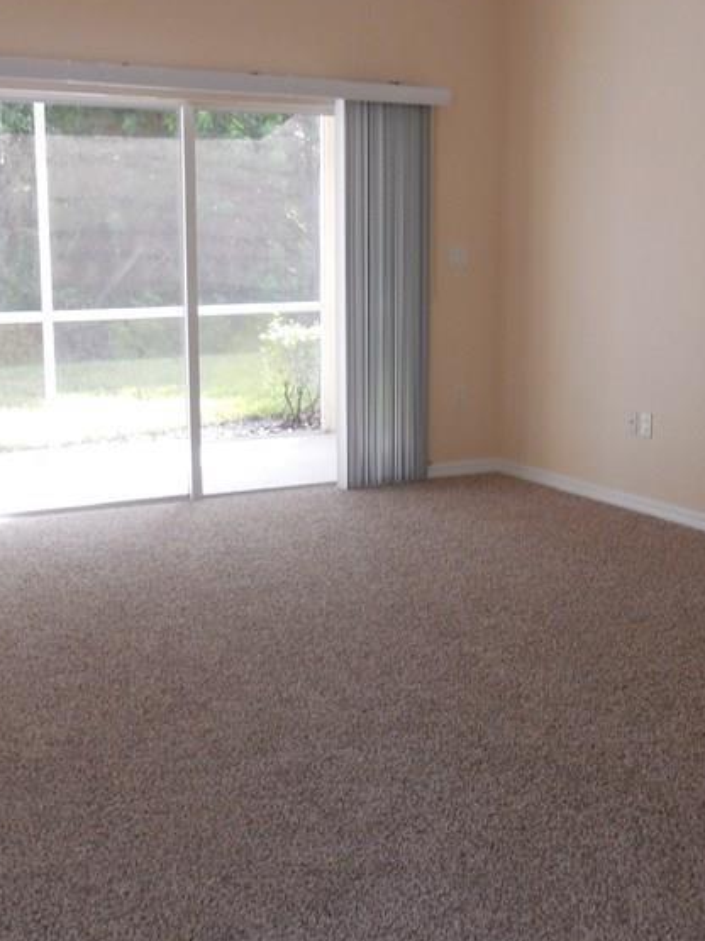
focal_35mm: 48
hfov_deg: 30.2
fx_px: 1304
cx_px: 434
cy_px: 493
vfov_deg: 39.7
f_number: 3.5
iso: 125
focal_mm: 4.6
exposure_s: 1/60
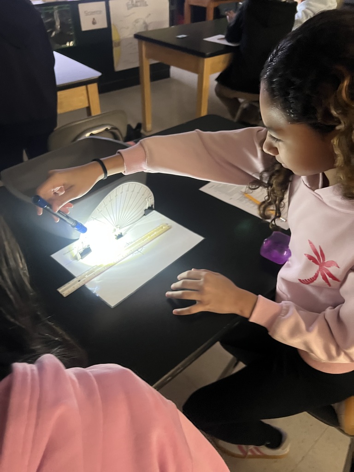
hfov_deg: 53.1
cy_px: 236
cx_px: 177
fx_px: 355
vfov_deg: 67.3
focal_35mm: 26
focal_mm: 5.7
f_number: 1.5
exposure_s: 1/40
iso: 500
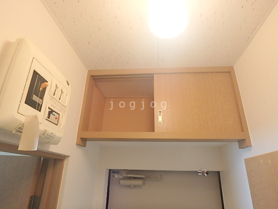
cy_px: 104
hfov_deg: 79.0
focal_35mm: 21
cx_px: 139
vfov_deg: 63.4
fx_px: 169
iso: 250
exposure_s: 1/30
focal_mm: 3.7
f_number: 3.5
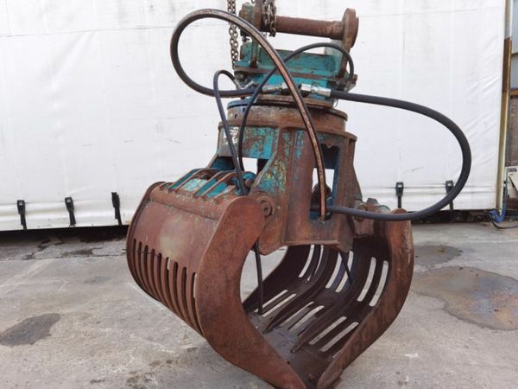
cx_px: 259
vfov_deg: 51.4
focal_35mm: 27
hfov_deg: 65.3
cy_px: 194
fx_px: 404
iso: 50
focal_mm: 6.71
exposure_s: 1/249
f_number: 1.9
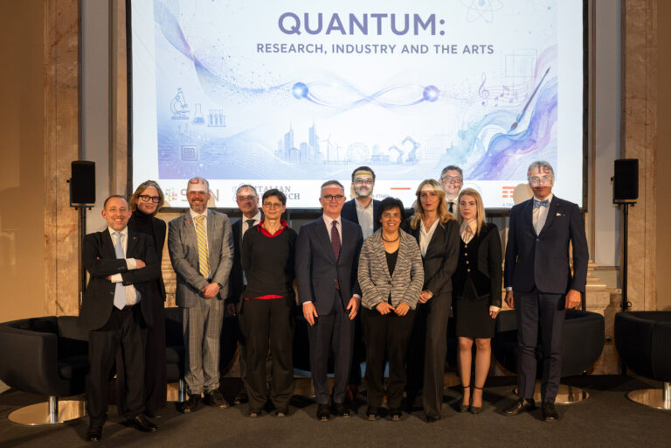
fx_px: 540
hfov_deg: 63.7
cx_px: 336
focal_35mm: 29
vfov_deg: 45.0
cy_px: 224
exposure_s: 1/160
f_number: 5.6
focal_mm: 29
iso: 3200
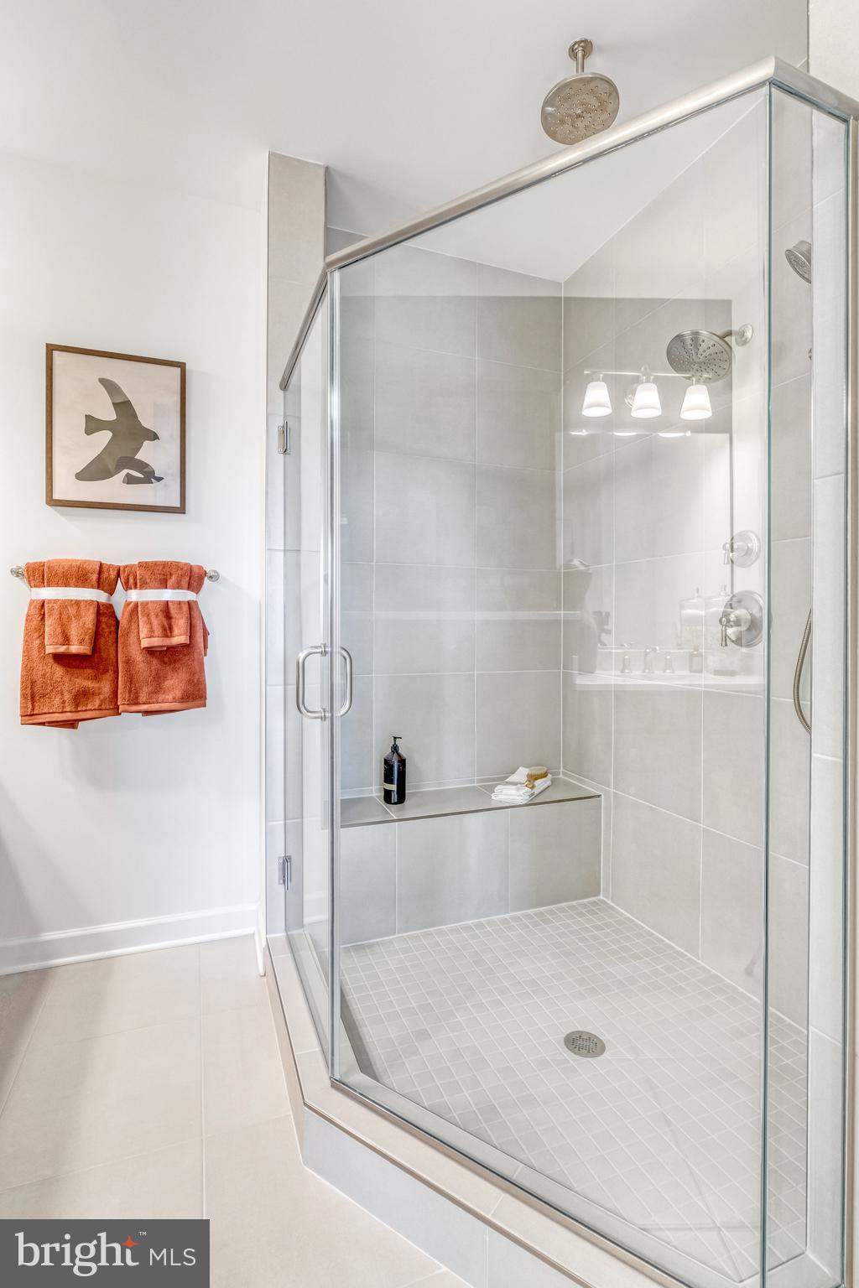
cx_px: 430
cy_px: 644
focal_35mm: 16
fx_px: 573
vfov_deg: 96.7
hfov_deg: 73.7
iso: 1250
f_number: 7.1
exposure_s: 1/200
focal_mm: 16
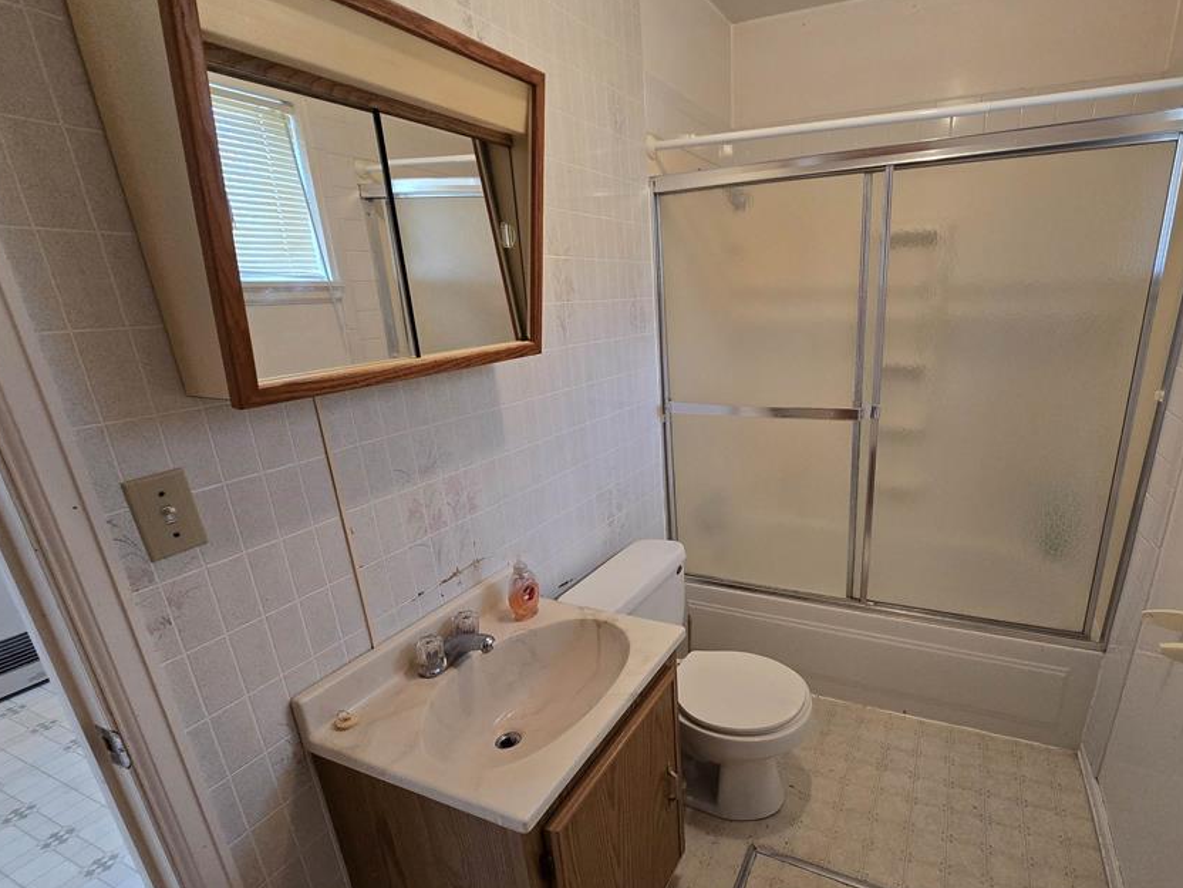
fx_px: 547
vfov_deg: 77.8
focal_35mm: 16
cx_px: 710
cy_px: 492
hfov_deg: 93.3
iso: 250
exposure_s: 1/60
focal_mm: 2.2
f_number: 2.2
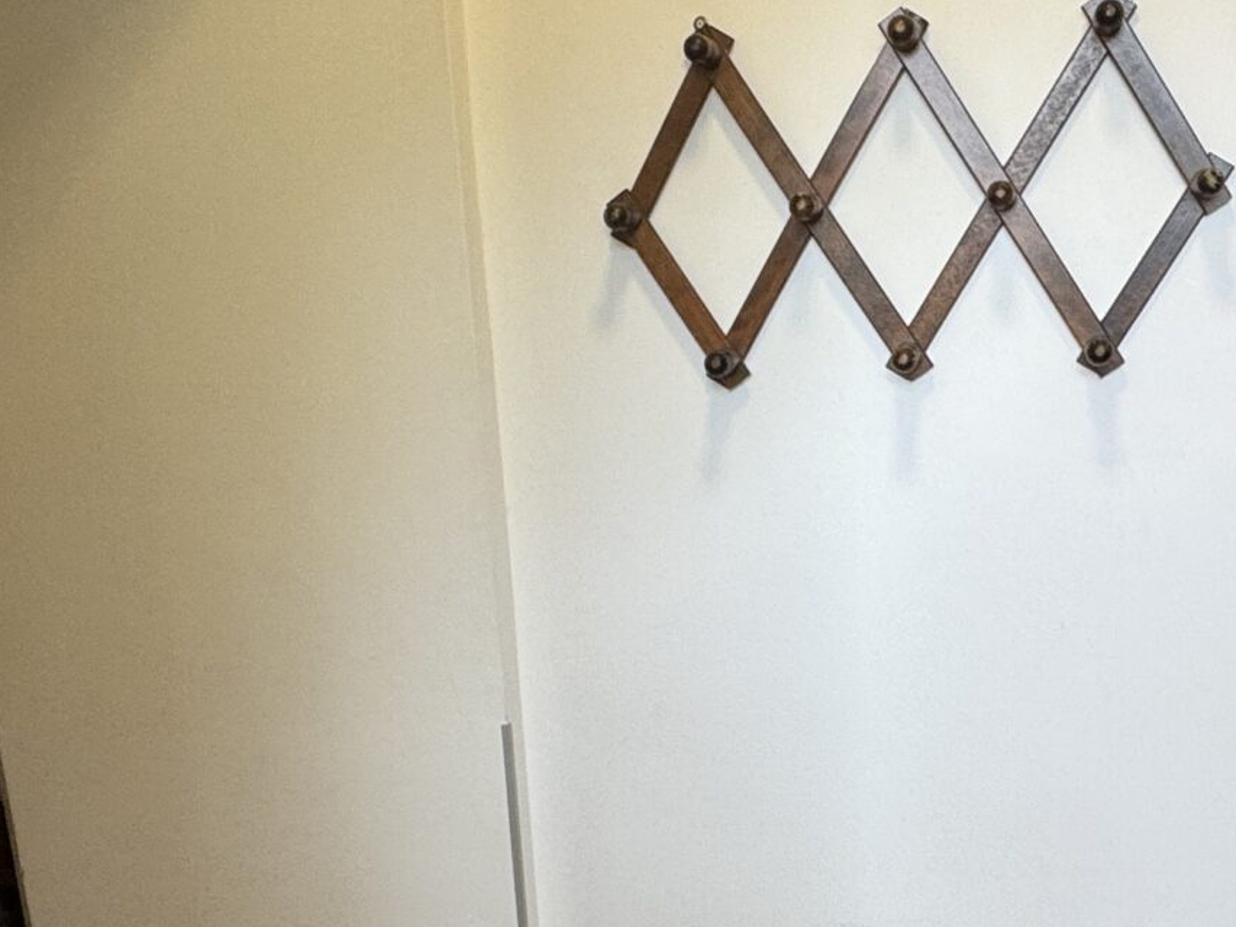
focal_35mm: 42
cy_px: 685
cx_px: 748
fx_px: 1500
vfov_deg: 33.7
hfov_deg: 44.5
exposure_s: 1/100
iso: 100
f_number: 2.2
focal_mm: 2.22
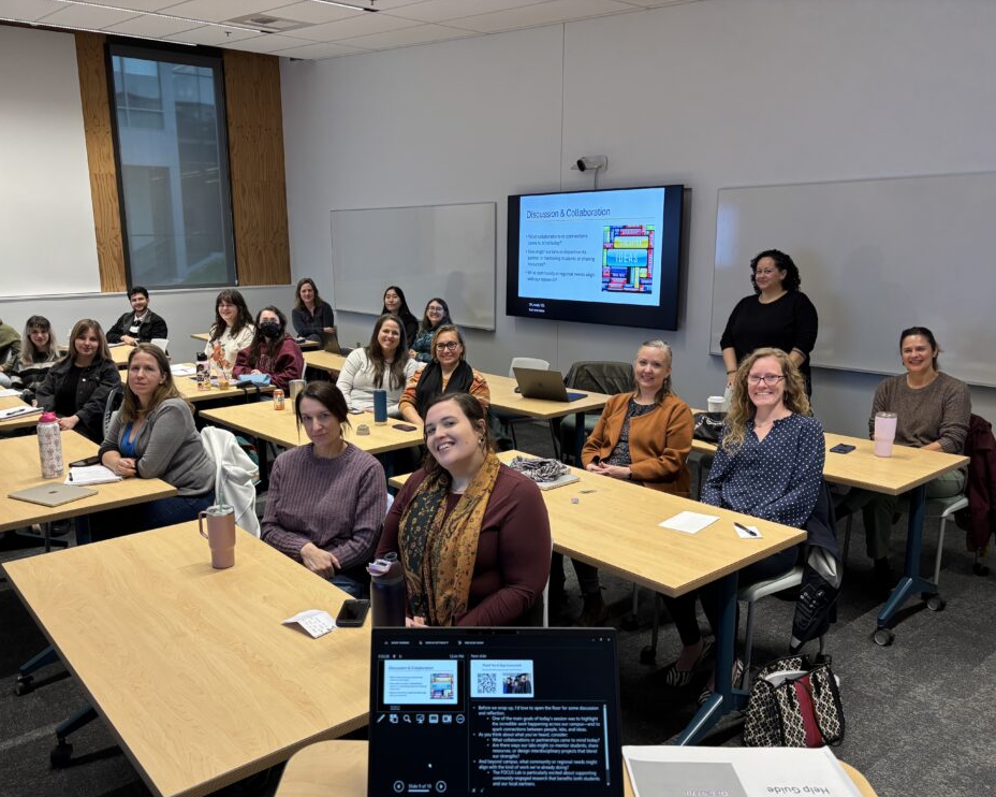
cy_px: 410
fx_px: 825
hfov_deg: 62.1
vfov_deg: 51.5
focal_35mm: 28
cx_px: 449
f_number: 1.6
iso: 125
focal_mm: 5.96
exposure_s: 1/60
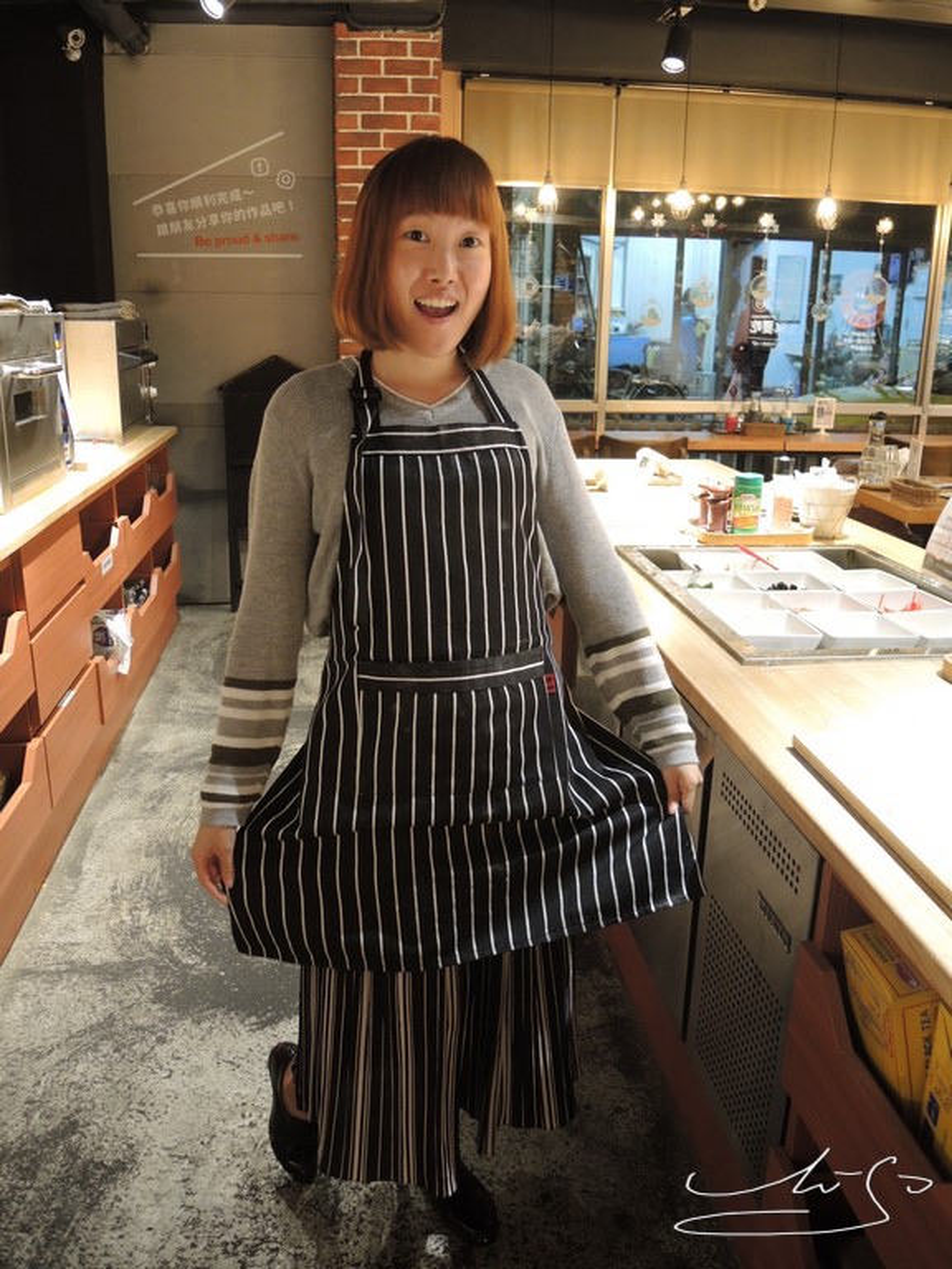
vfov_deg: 63.4
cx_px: 476
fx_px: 1027
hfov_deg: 49.7
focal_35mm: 28
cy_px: 634
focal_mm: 6
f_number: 2
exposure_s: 1/25
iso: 400
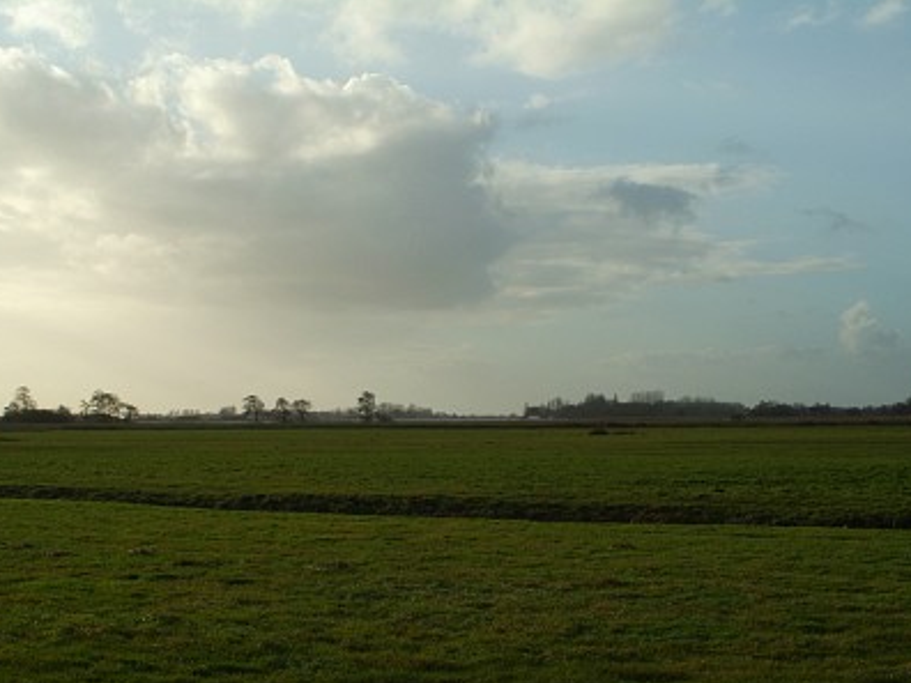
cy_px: 344
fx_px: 1526
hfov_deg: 33.2
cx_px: 428
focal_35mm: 58
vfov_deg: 25.2
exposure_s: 1/1000
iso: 400
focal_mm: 35
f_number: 8
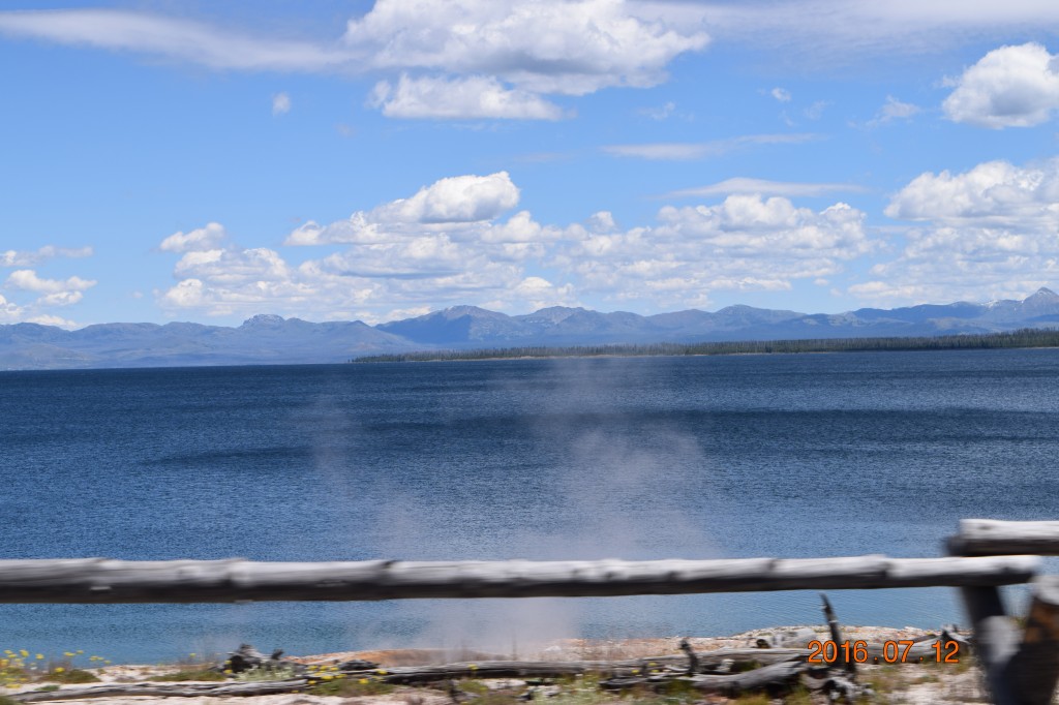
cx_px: 530
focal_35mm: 82
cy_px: 352
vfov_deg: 16.5
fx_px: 2426
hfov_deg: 24.6
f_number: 10
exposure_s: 1/400
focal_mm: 55
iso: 200
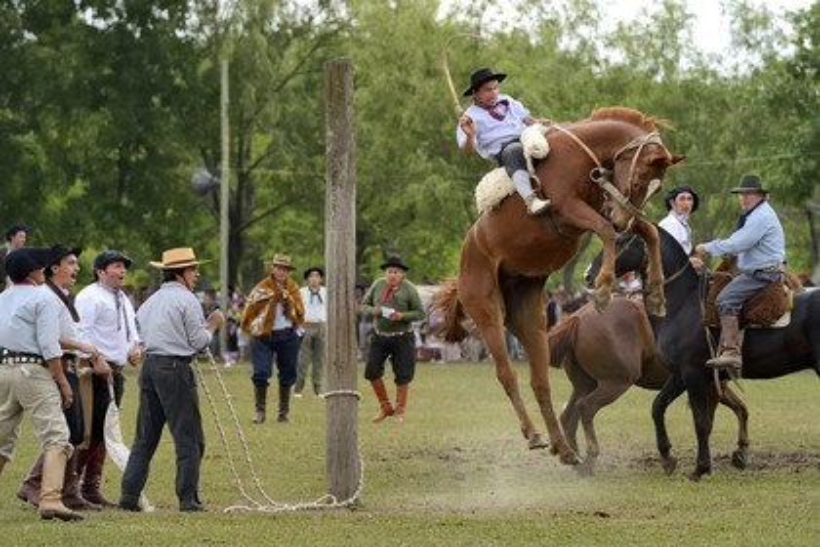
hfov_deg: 10.3
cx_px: 410
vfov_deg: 6.9
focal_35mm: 200
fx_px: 4555
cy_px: 274
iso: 800
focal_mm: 200
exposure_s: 1/400
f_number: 6.3
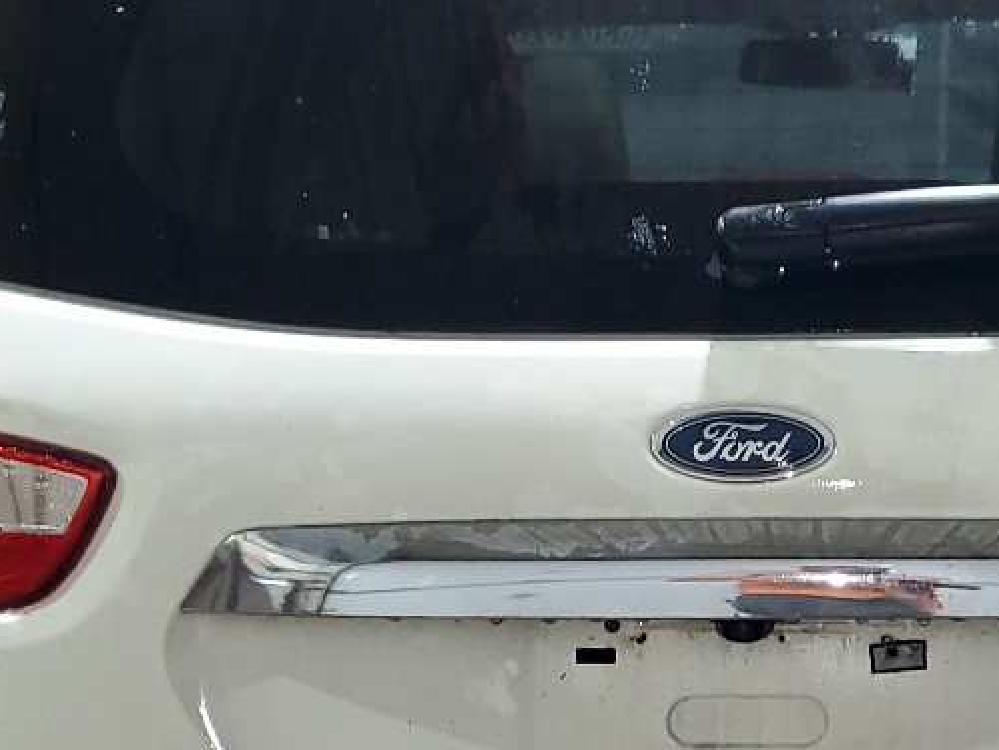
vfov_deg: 17.6
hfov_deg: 23.3
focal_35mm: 83
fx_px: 2396
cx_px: 758
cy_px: 622
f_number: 1.5
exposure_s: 1/60.2
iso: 129
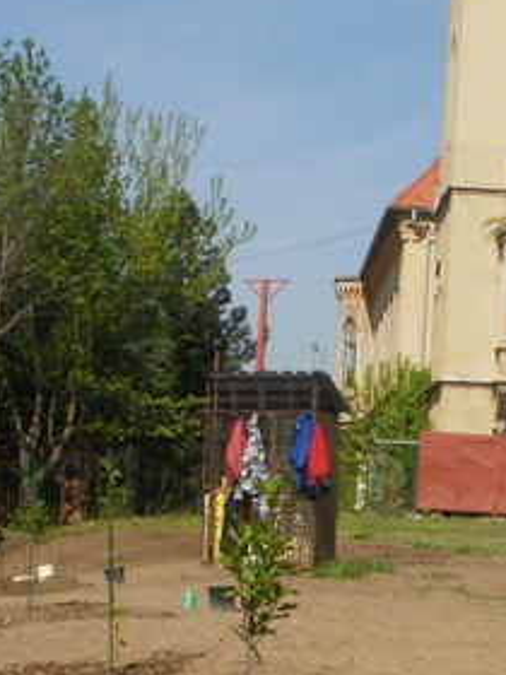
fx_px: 2007
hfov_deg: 14.1
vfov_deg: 19.1
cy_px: 371
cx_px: 518
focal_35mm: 103
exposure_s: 1/640
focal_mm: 6.3
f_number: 5.6
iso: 100
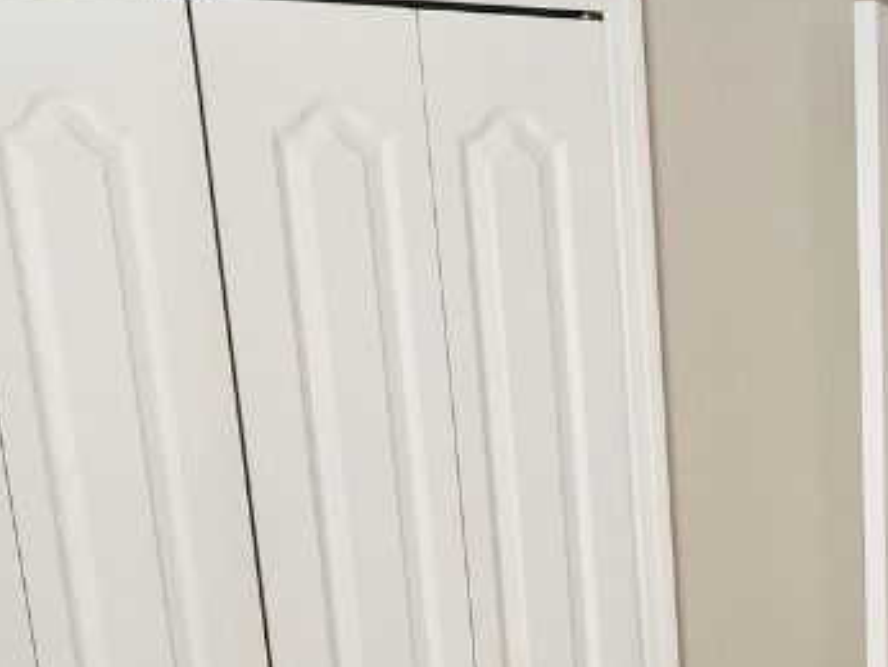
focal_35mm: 68
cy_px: 741
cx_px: 937
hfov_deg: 26.6
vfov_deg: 20.6
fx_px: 1746
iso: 80
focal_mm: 5.4
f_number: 1.8
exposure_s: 1/60
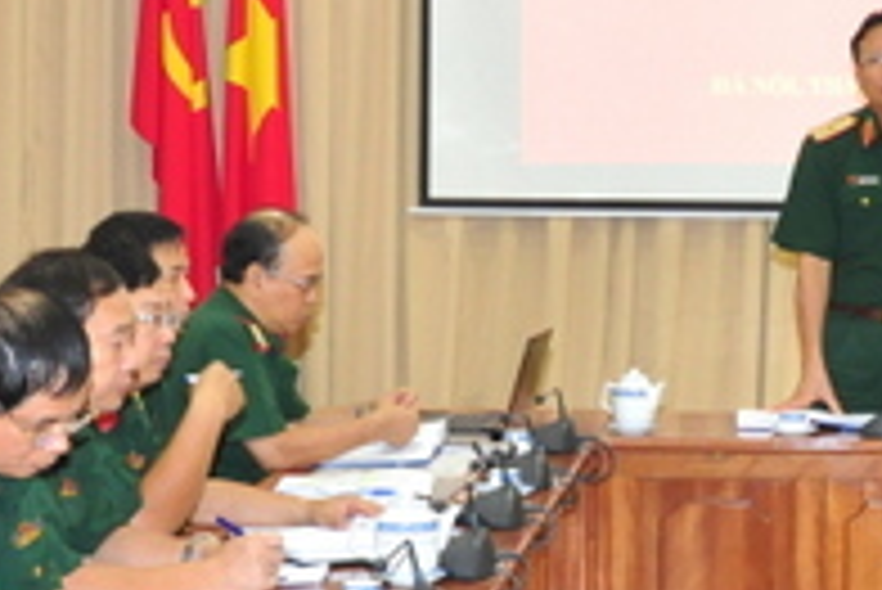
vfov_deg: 12.5
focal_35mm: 110
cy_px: 324
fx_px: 2697
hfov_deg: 18.4
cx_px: 720
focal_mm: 18
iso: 800
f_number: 5.6
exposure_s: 1/60
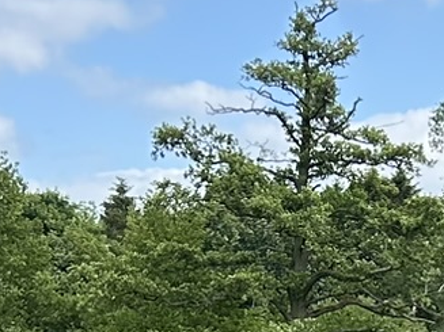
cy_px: 728
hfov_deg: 12.1
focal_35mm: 163
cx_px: 319
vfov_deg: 8.5
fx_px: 2090
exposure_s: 1/1531
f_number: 1.5
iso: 50
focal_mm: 5.7
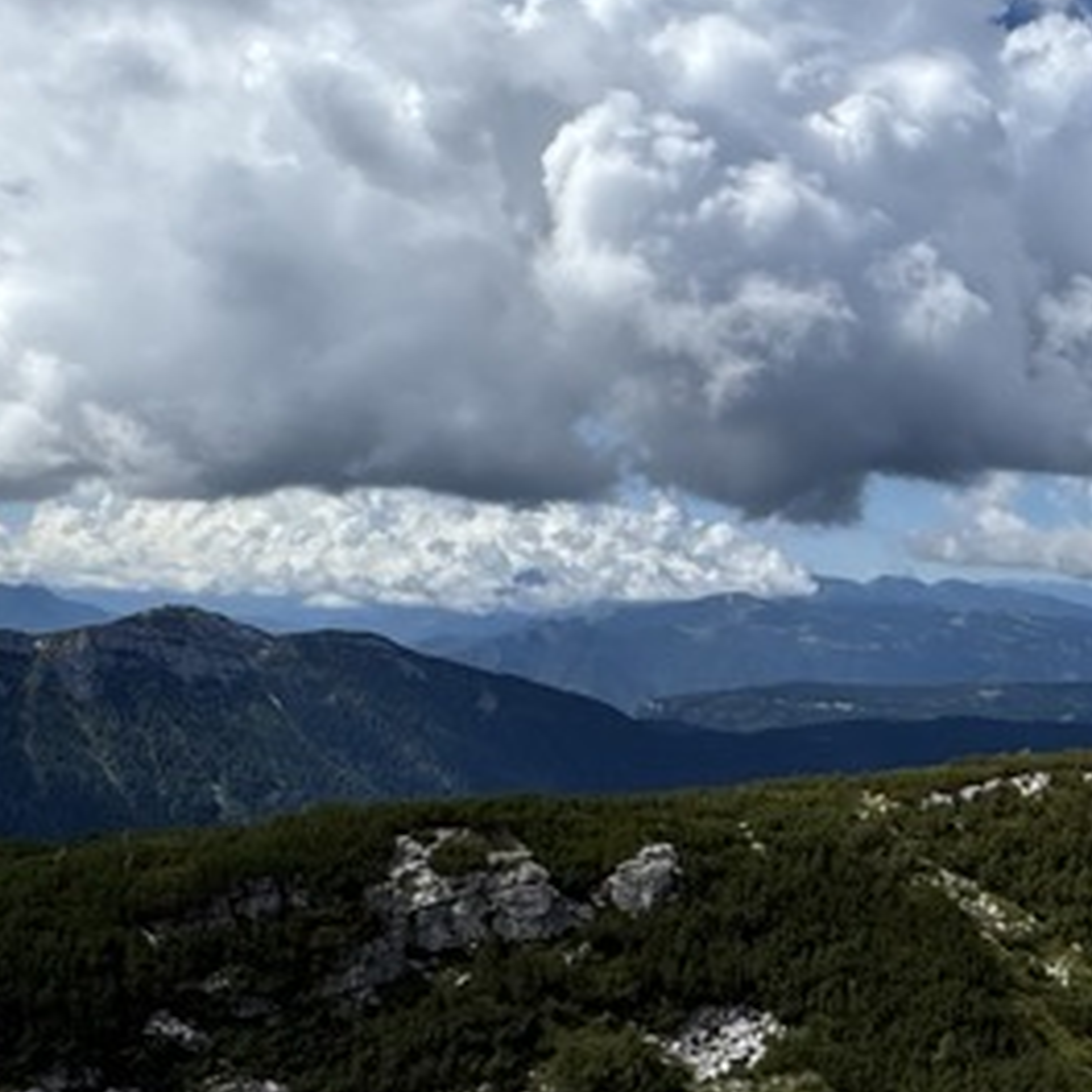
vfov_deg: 35.3
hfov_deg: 31.8
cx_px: 1162
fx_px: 1713
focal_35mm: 48
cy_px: 496
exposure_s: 1/3717
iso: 40
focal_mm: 2.22
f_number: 2.2
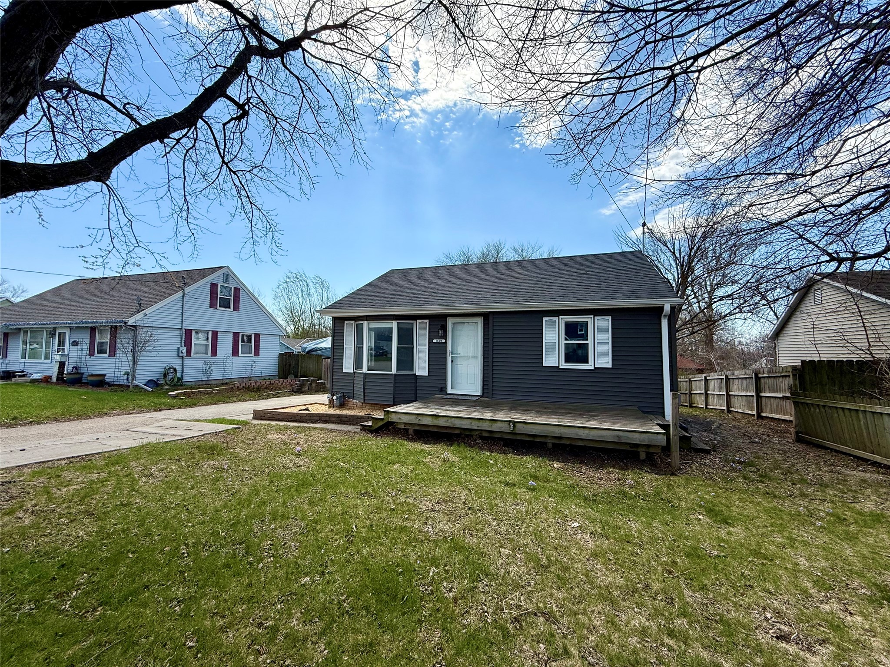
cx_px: 445
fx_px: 360
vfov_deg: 85.7
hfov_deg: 102.1
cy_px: 334
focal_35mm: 14
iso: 50
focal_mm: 2.22
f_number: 2.2
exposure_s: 1/1901
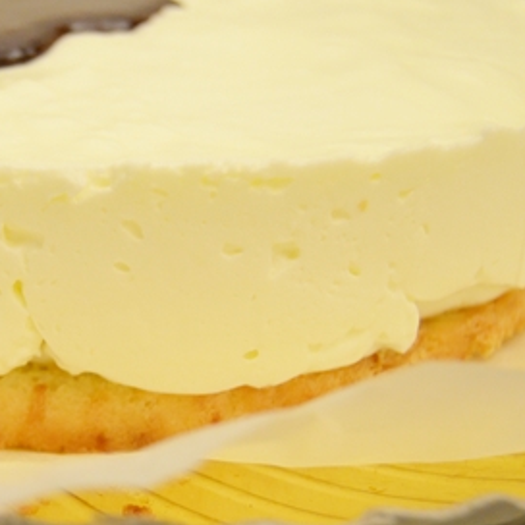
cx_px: 41
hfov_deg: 23.0
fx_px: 1253
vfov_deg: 23.7
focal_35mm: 73
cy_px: 283
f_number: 4
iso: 1600
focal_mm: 26
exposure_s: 1/30
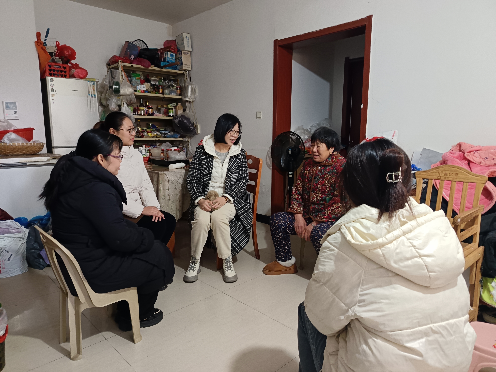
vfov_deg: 56.8
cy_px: 186
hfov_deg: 71.6
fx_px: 344
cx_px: 248
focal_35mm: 24
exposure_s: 1/25
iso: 2841
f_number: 1.75
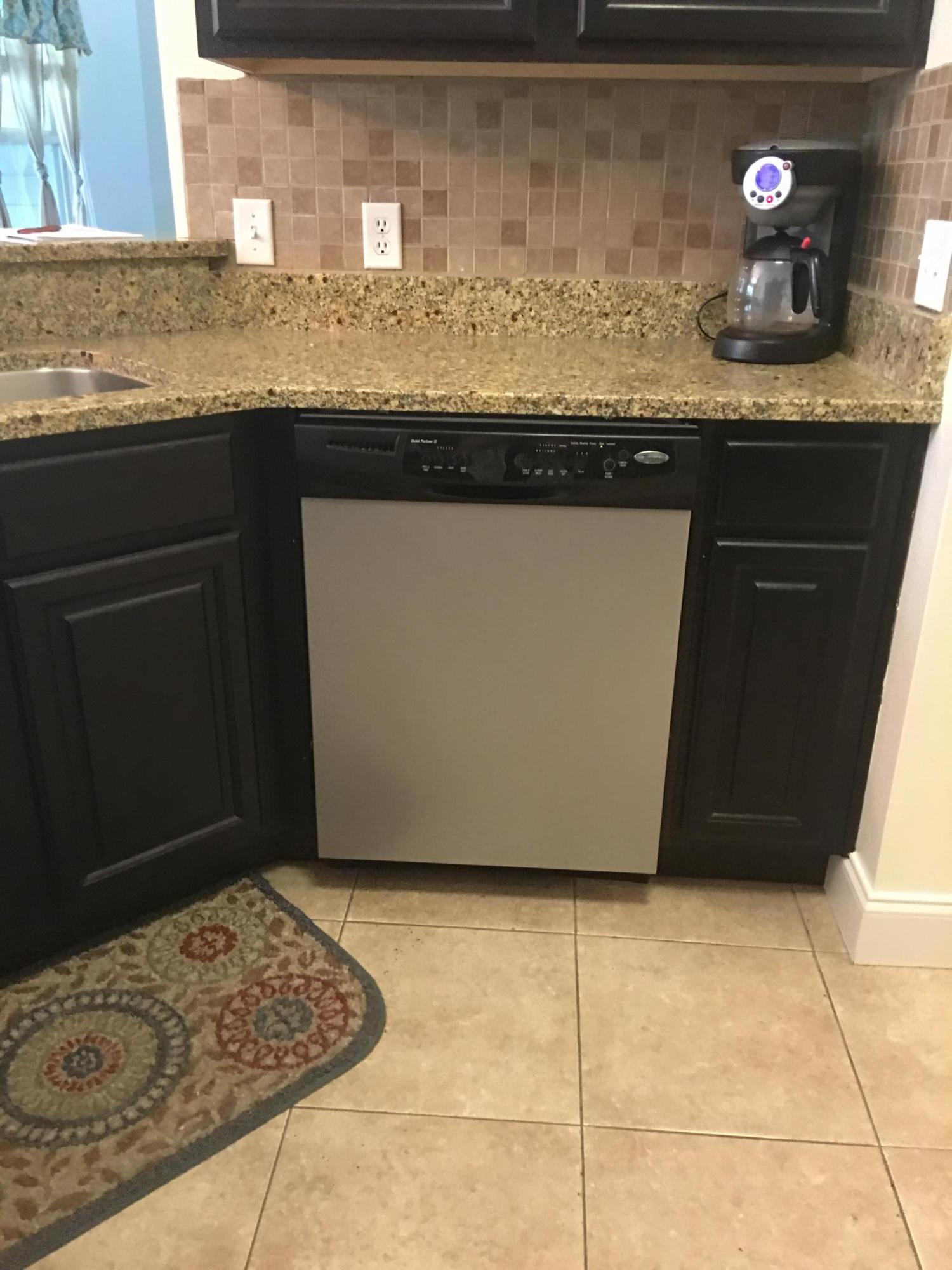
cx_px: 476
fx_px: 1063
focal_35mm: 29
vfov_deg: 61.7
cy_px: 635
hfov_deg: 48.2
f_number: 2.2
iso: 80
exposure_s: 1/4
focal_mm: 4.15
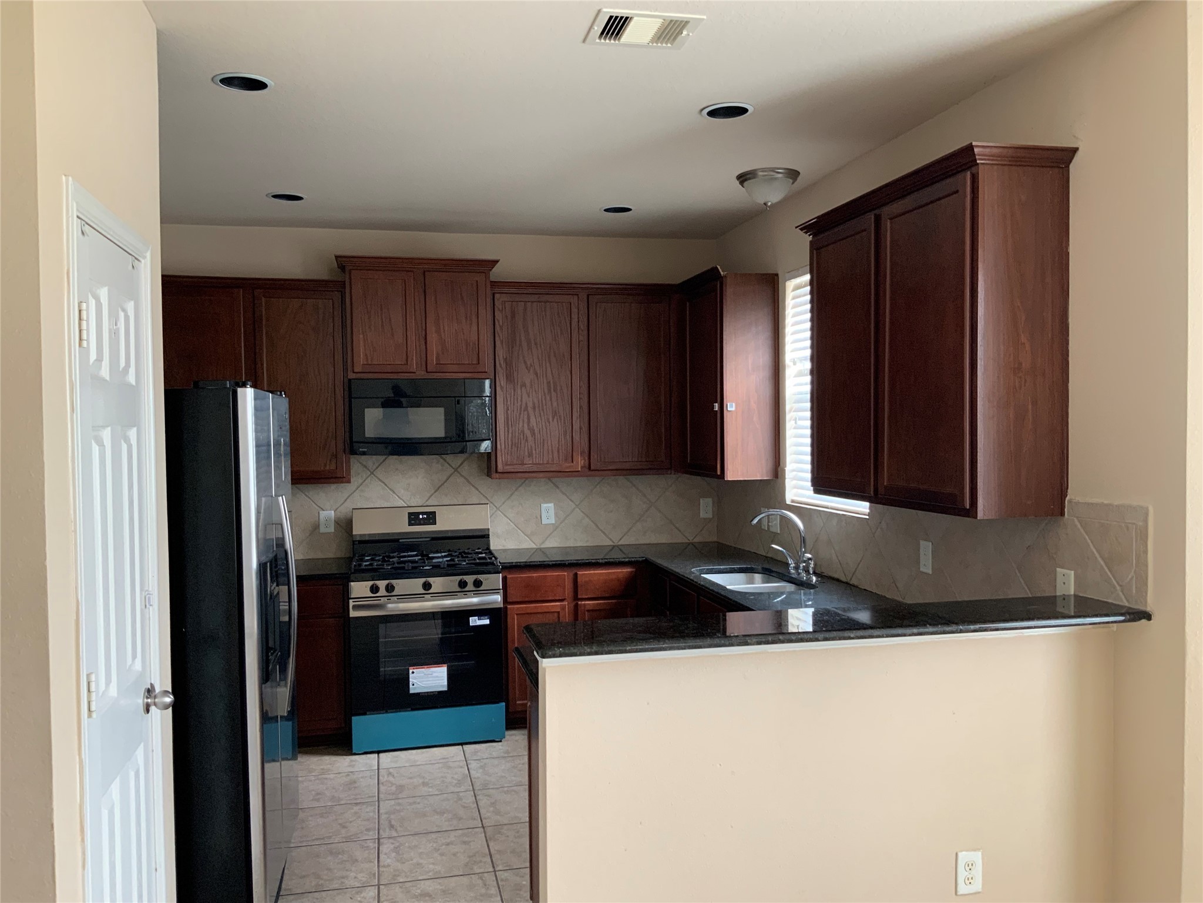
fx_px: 1008
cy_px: 452
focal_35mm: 29
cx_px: 602
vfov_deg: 48.2
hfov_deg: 61.7
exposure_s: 1/60
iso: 80
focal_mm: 3
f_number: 1.8
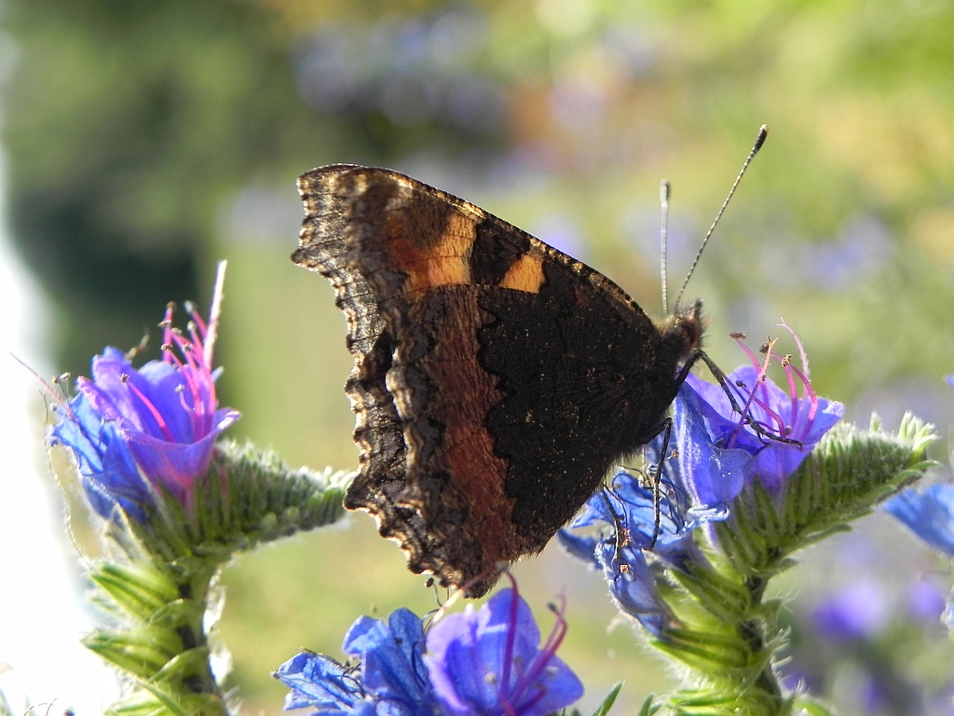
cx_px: 477
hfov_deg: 23.0
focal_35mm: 85
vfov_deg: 17.4
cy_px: 358
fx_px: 2343
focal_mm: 15.1
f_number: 4
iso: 160
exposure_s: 1/515
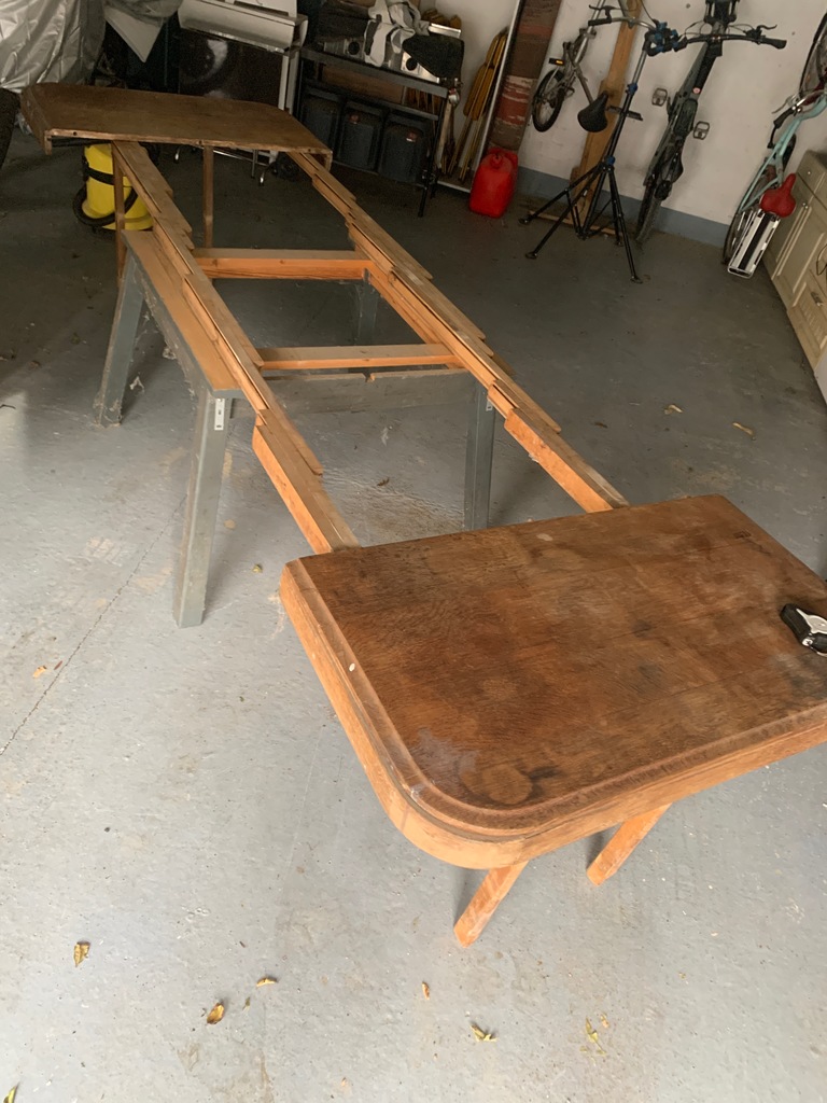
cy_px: 552
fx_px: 828
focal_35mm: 26
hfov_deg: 53.1
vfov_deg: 67.3
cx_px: 414
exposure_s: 1/60
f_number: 1.8
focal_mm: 4.25
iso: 250
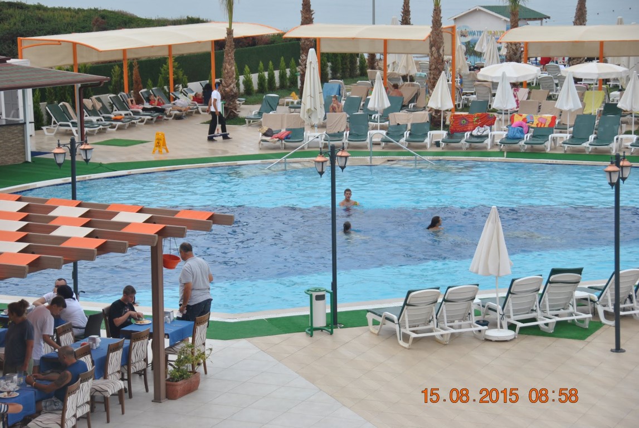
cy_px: 214
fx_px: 1733
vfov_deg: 14.1
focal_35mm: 98
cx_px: 320
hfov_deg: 20.9
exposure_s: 1/500
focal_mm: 65
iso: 200
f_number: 5.6
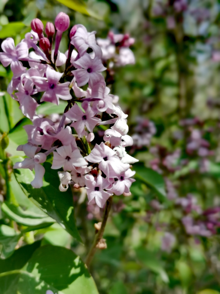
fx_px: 458
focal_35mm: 54
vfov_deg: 35.5
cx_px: 110
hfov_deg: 27.0
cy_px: 147
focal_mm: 5.58
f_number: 4
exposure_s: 1/6369
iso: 50
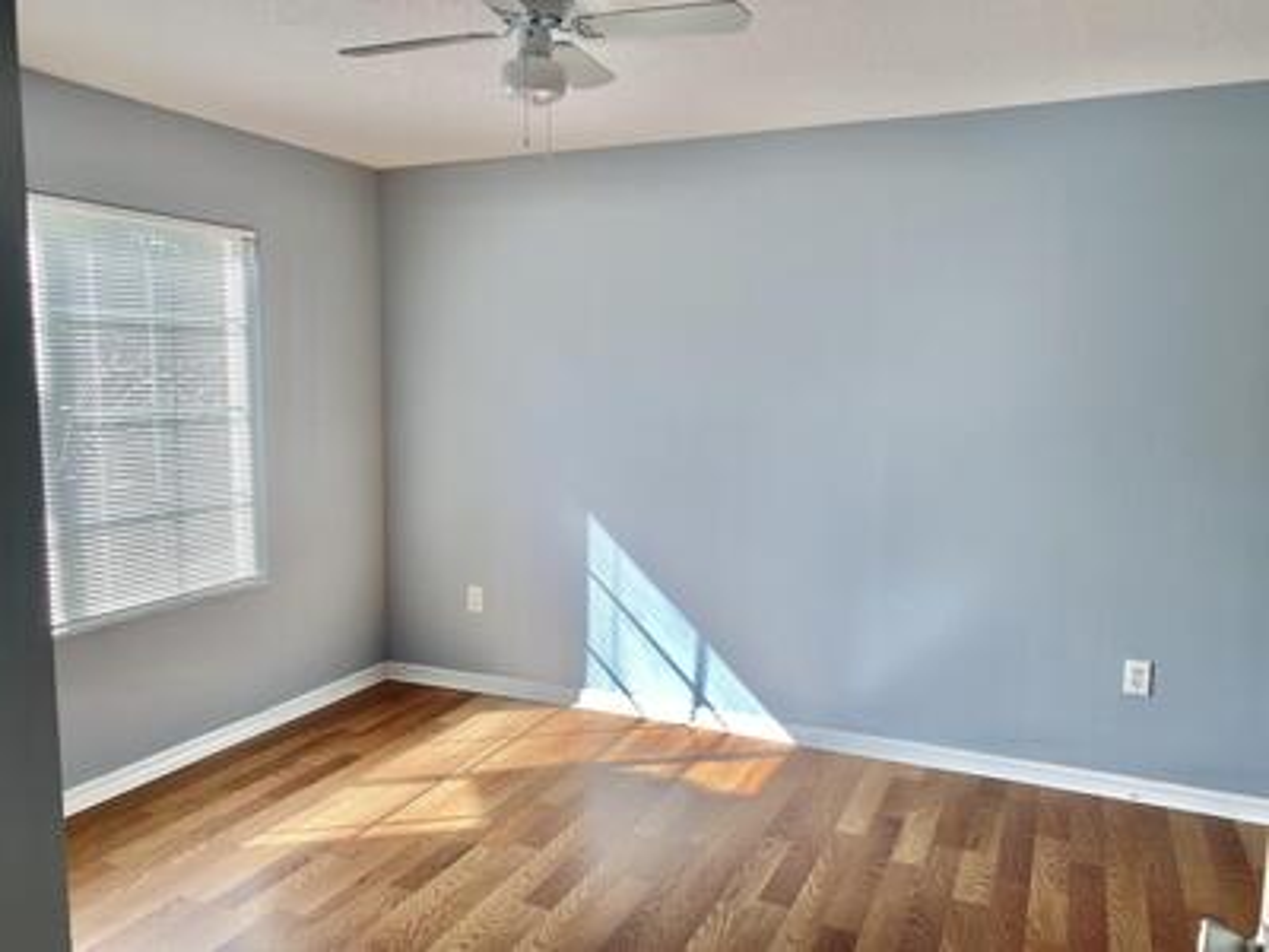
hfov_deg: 67.3
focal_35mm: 26
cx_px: 634
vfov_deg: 53.1
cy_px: 476
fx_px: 953
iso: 32
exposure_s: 1/150
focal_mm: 4.25
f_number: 1.8
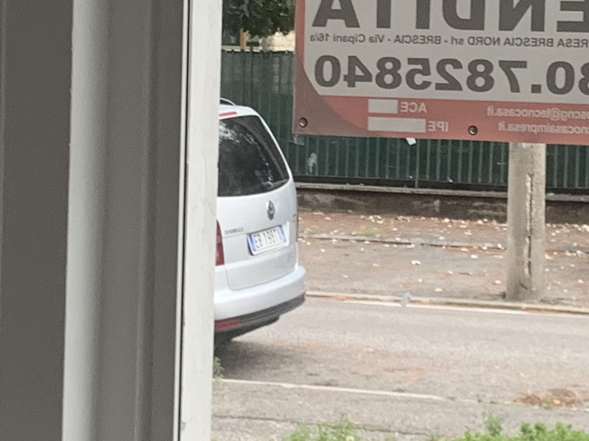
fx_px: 2229
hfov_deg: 15.0
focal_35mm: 131
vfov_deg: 11.3
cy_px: 181
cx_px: 367
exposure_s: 1/102
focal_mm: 4.25
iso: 100
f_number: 1.8
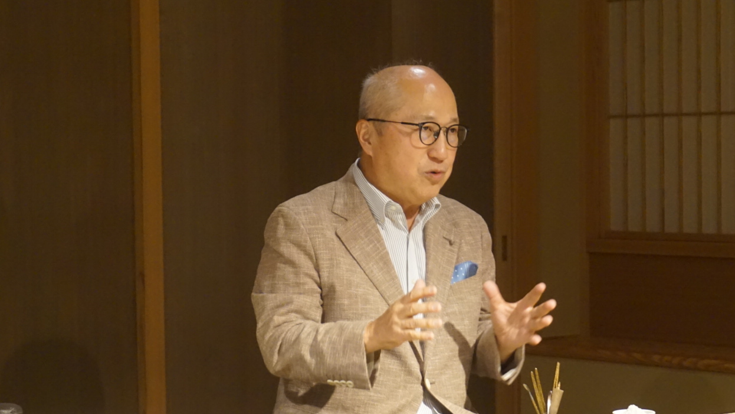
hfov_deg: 20.9
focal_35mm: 102
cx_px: 425
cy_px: 268
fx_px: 1988
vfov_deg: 11.9
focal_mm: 50
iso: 3200
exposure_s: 1/80
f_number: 5.6
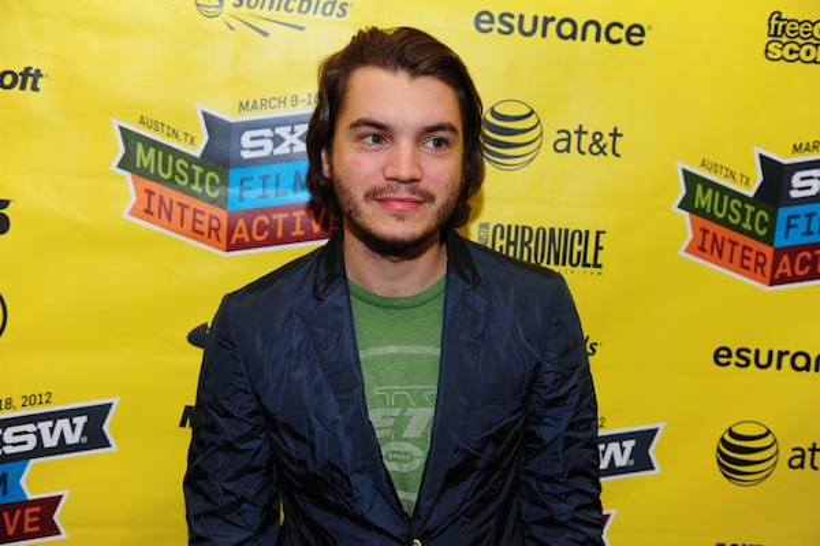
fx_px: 865
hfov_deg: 50.7
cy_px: 273
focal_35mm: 38
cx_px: 410
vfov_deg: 35.0
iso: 800
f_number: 4.5
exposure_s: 1/80
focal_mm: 38
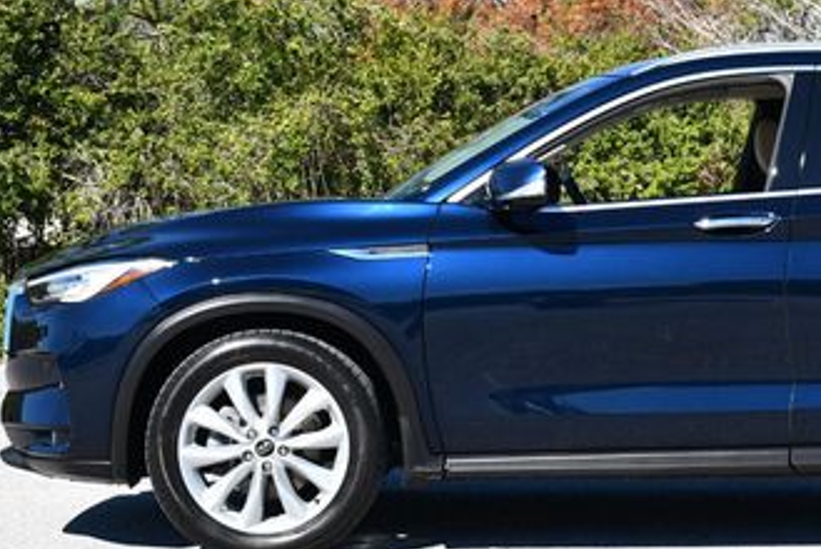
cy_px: 117
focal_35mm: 109
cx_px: 709
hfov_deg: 18.5
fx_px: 2488
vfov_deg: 12.5
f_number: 8
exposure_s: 1/250
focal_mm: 28
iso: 140
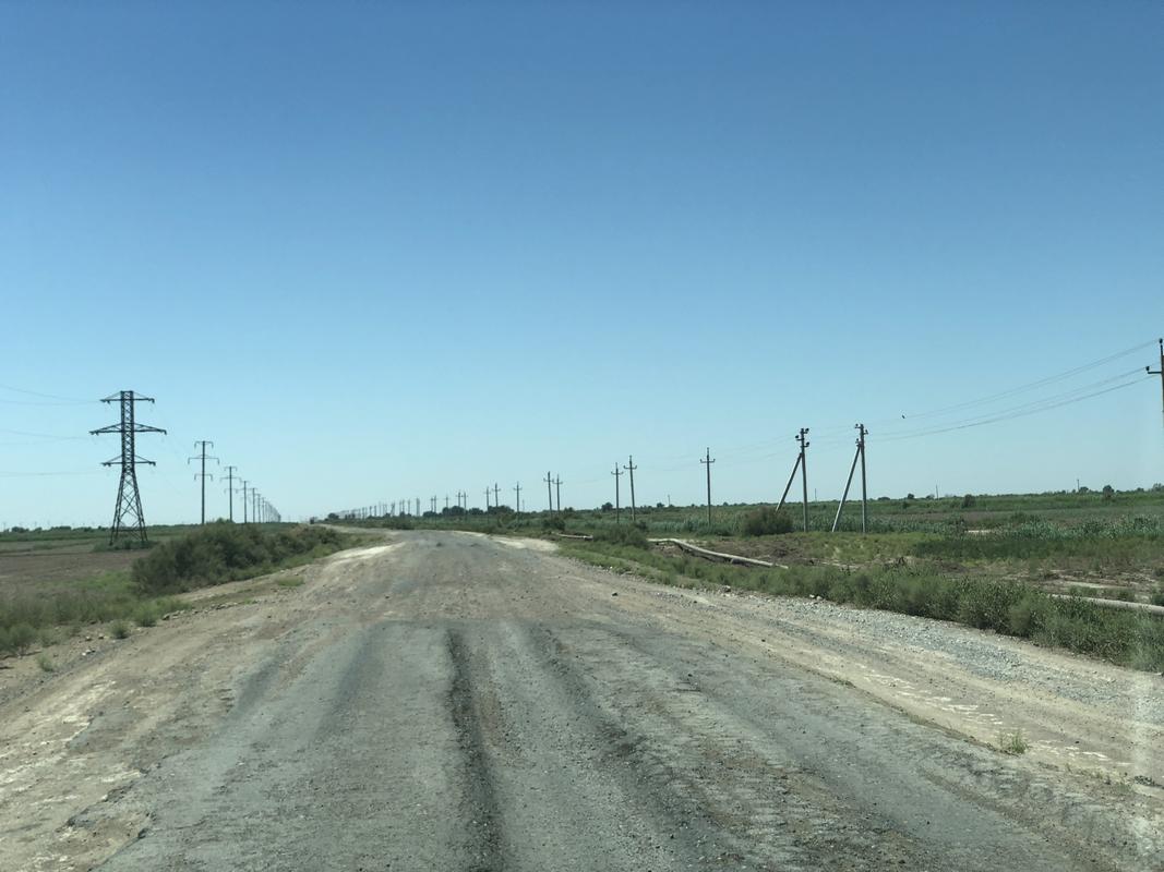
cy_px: 436
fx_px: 1748
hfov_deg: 36.8
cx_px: 582
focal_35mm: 52
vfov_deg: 28.0
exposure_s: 1/1779
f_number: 2.4
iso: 16
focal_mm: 6
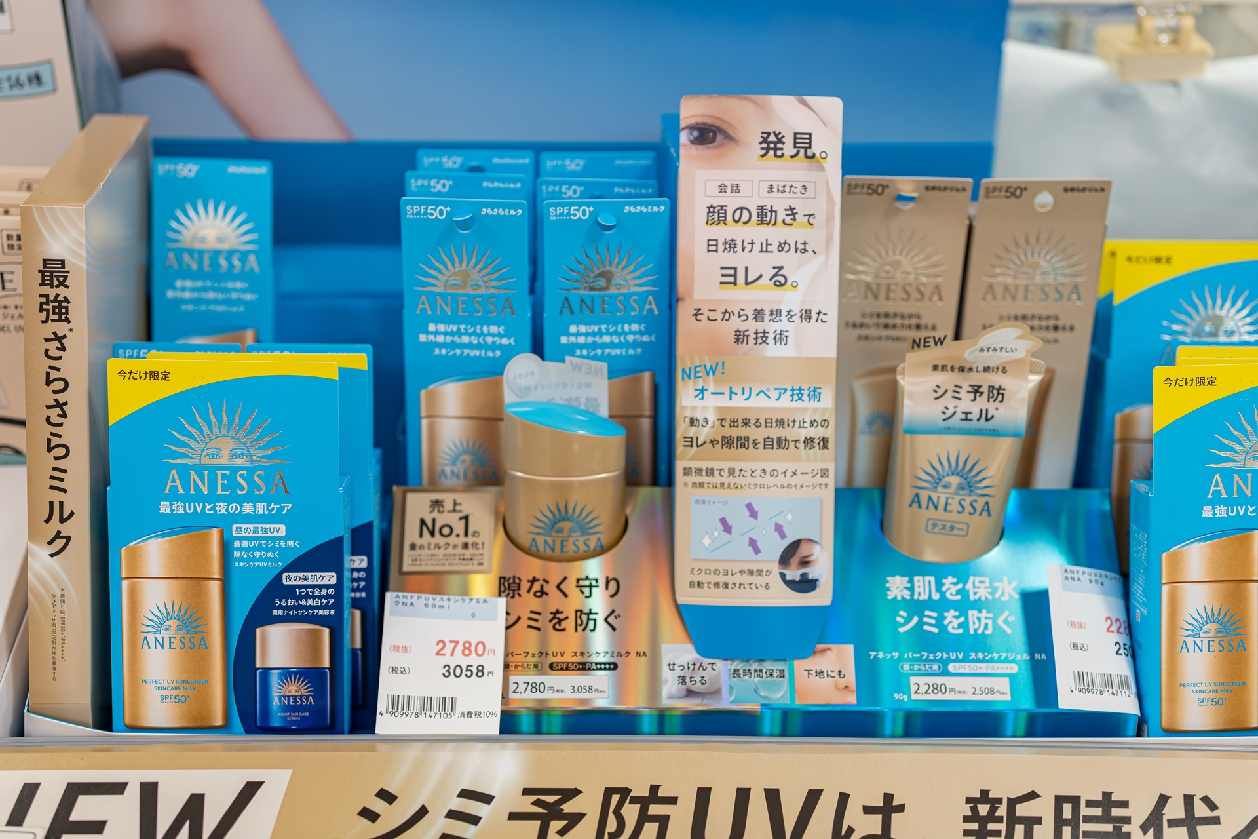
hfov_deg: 39.6
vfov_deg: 27.0
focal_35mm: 50
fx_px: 1747
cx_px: 629
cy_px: 420
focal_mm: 50
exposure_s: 1/125
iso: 100
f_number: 2.2
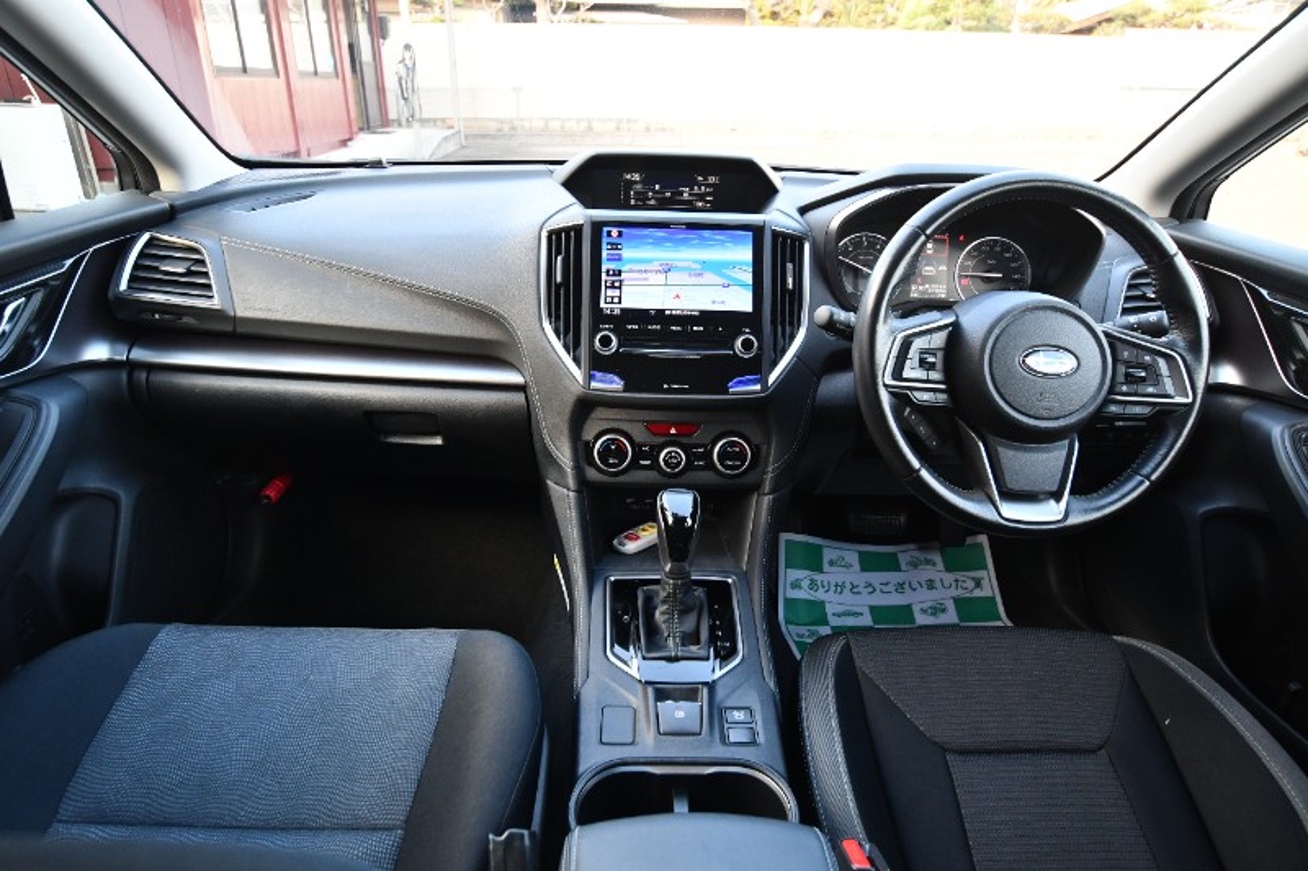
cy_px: 436
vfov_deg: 59.5
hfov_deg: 81.2
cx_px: 654
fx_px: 763
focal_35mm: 21
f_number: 5
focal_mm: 14
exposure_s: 1/125
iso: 1000
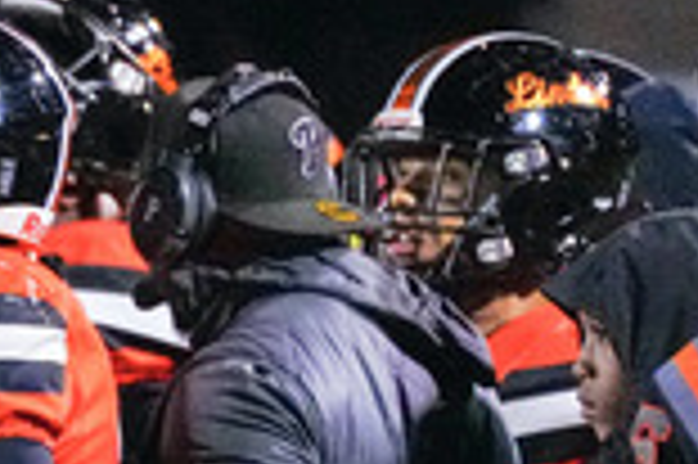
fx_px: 19949
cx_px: -1009
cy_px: 818
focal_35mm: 1030
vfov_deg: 1.3
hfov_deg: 2.0
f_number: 2.8
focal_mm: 200
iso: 6400
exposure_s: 1/800
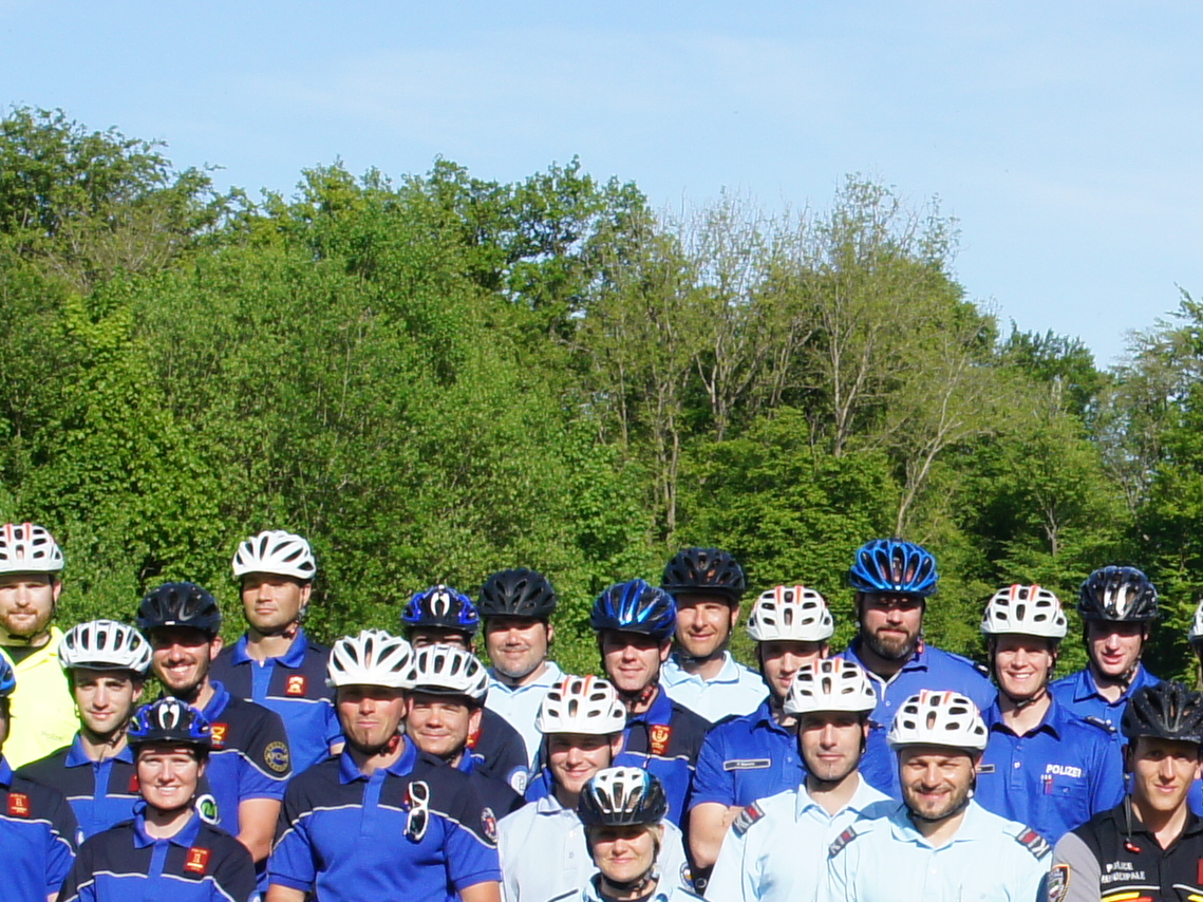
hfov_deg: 12.3
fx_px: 5453
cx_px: 1381
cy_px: 872
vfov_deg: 9.4
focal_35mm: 157
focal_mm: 27
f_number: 13
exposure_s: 1/200
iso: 200
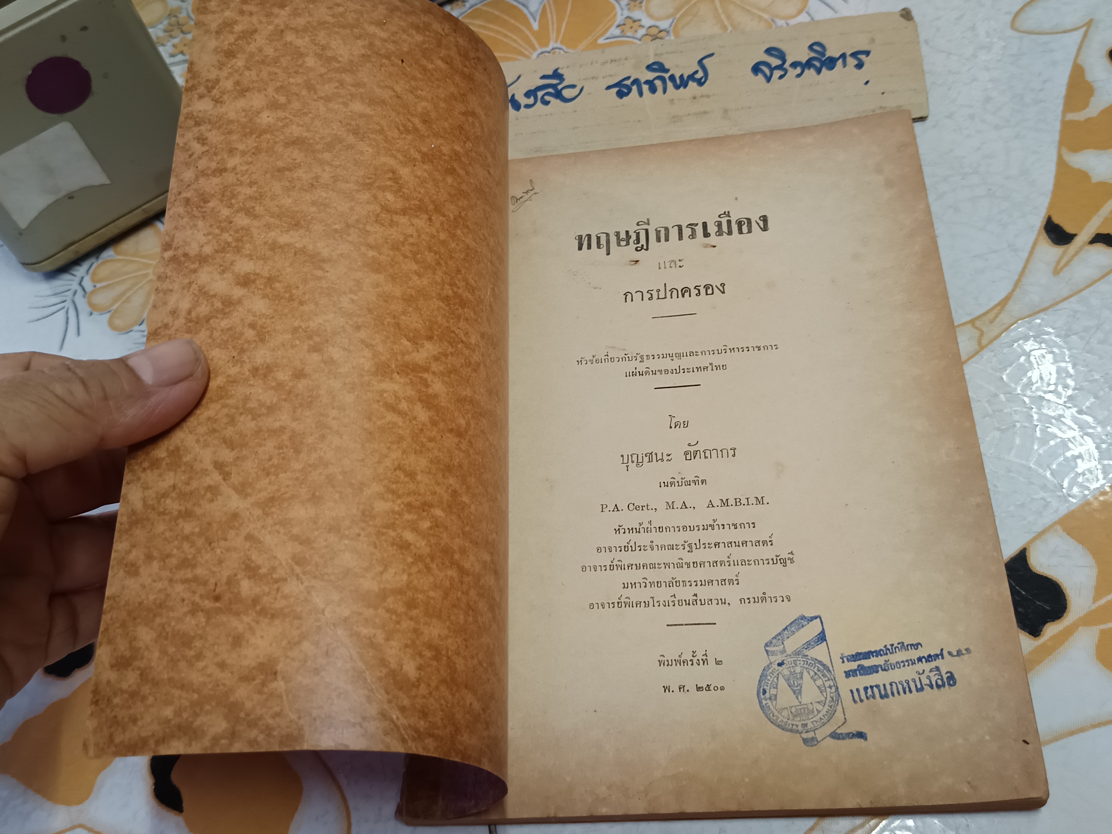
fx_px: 771
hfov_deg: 71.6
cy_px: 417
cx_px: 556
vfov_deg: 56.8
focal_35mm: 24
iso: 999
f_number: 1.7
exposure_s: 1/50
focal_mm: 5.31
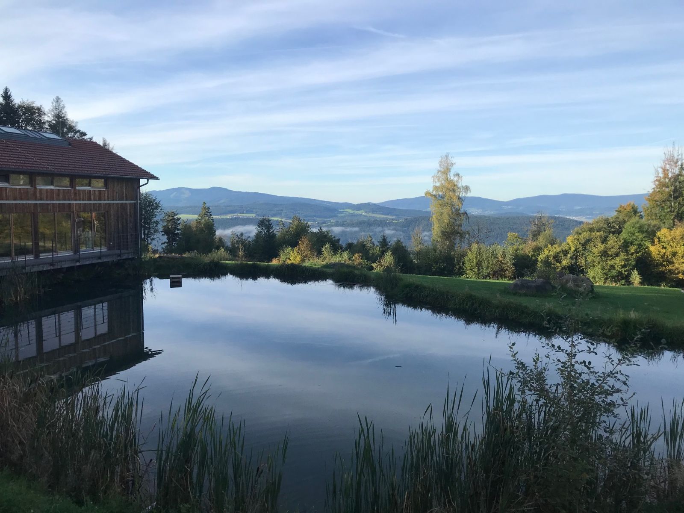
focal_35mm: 28
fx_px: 553
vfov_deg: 49.7
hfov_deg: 63.4
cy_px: 256
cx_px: 342
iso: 20
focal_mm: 3.99
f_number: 1.8
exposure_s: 1/1277
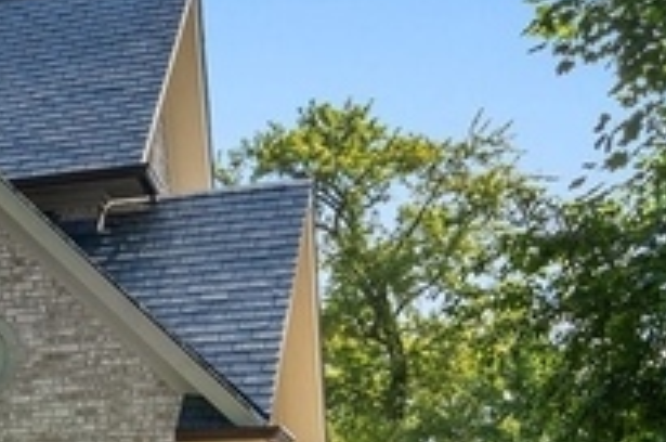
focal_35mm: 97
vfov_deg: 13.7
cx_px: -338
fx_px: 1792
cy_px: 512
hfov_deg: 18.6
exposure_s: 1/150
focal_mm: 20.9
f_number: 8
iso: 200
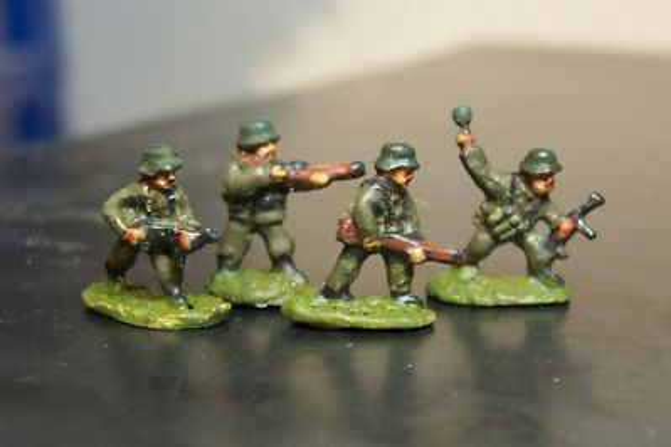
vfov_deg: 35.1
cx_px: 336
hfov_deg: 50.7
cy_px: 224
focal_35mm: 38
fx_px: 708
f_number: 2.8
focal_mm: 8
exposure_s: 1/30
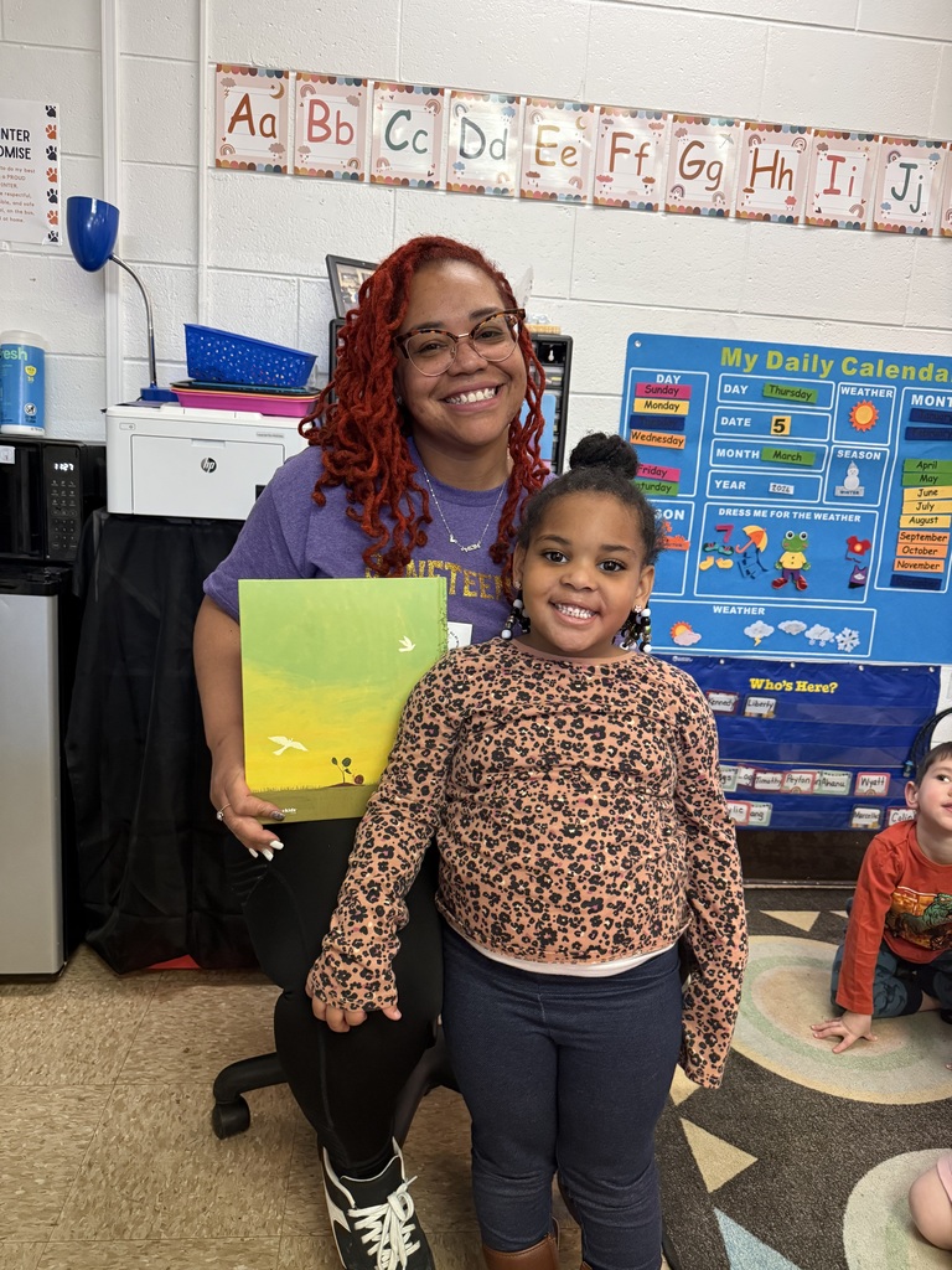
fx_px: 880
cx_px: 476
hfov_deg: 56.8
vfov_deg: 71.6
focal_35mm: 24
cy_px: 635
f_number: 1.78
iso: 400
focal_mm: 6.76
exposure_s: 1/60
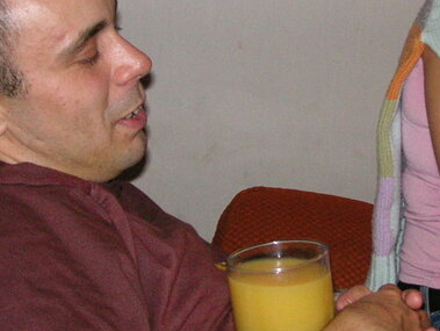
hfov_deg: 24.7
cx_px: 334
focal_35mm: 78
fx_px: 992
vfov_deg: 18.8
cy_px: 78
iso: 160
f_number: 2.8
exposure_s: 1/45
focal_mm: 6.1
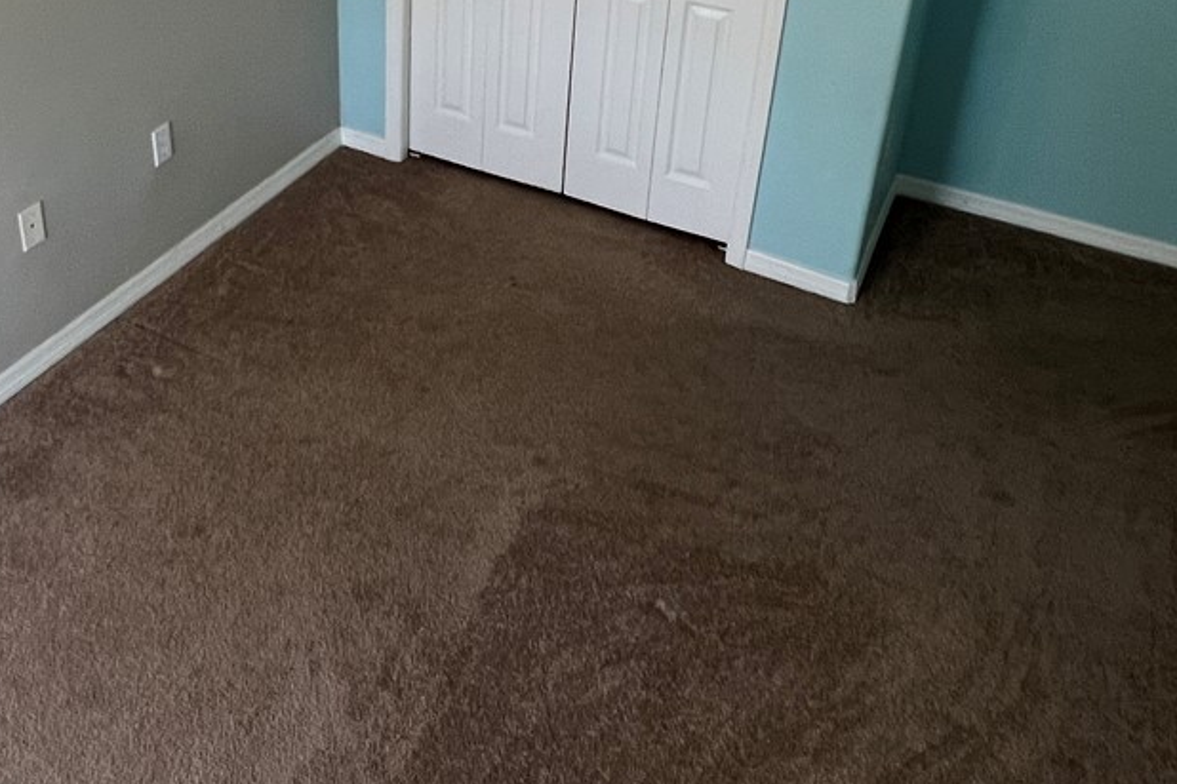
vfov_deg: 35.3
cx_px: 448
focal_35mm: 35
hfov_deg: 53.9
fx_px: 1144
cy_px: 55
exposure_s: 1/120
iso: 200
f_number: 1.8
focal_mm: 1.57
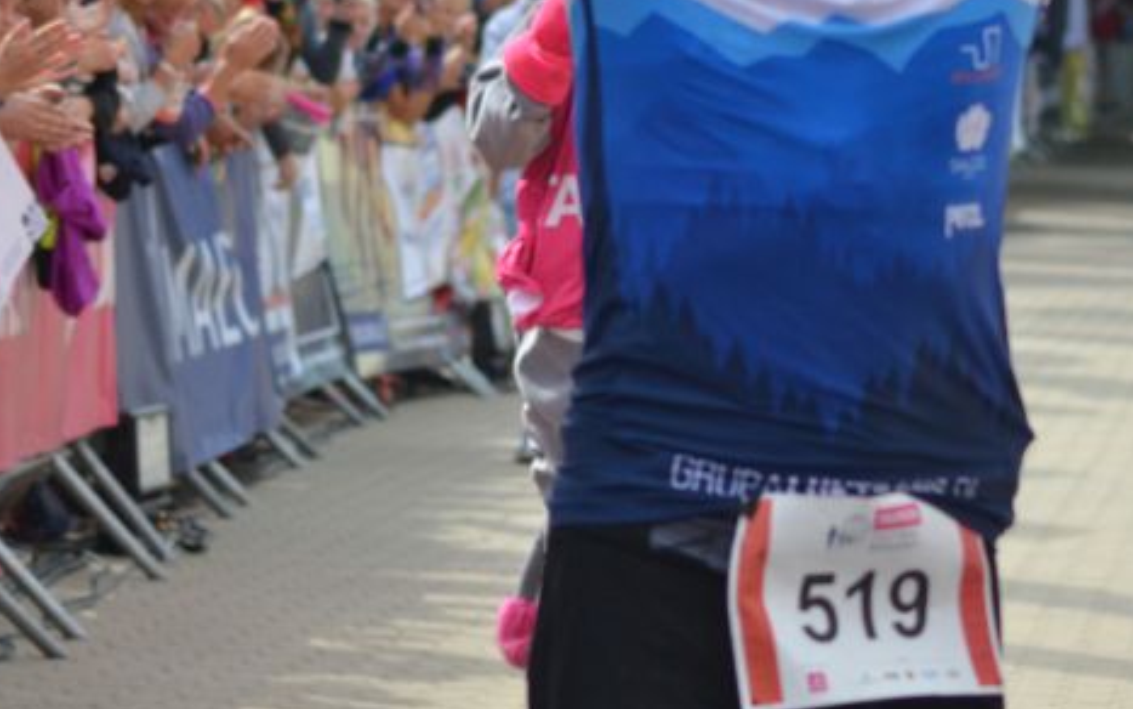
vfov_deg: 5.7
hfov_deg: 9.1
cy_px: -21
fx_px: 7072
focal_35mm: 229
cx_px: 903
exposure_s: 1/800
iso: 180
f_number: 4
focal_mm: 70
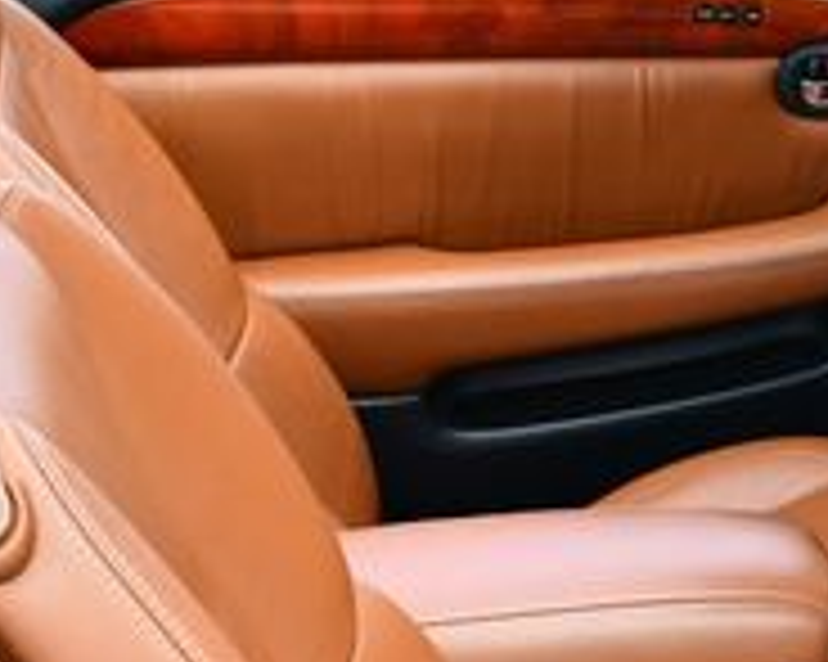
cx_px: 850
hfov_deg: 14.4
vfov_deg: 11.6
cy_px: 743
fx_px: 3209
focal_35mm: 131
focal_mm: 20
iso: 400
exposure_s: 1/250
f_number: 5.6
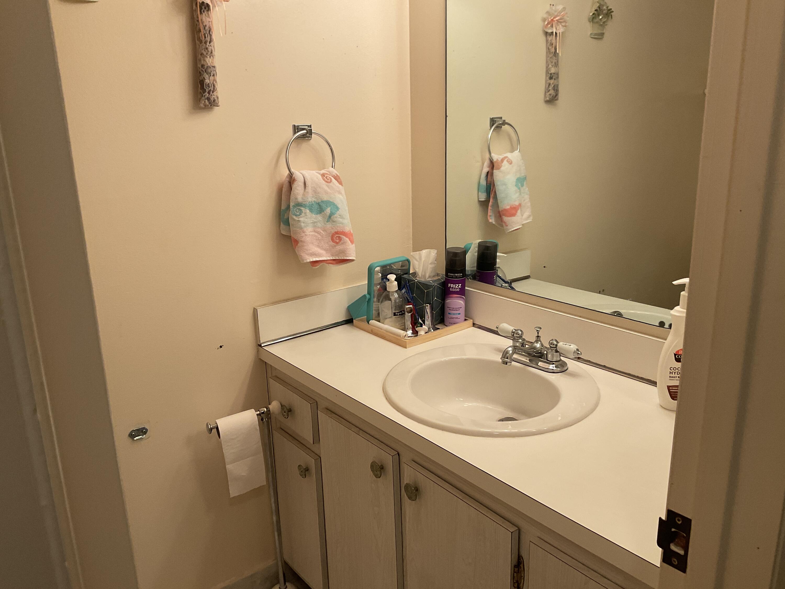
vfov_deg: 48.2
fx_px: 658
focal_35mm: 29
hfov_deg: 61.7
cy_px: 294
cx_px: 392
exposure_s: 1/60
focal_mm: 3
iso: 64
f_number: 1.8
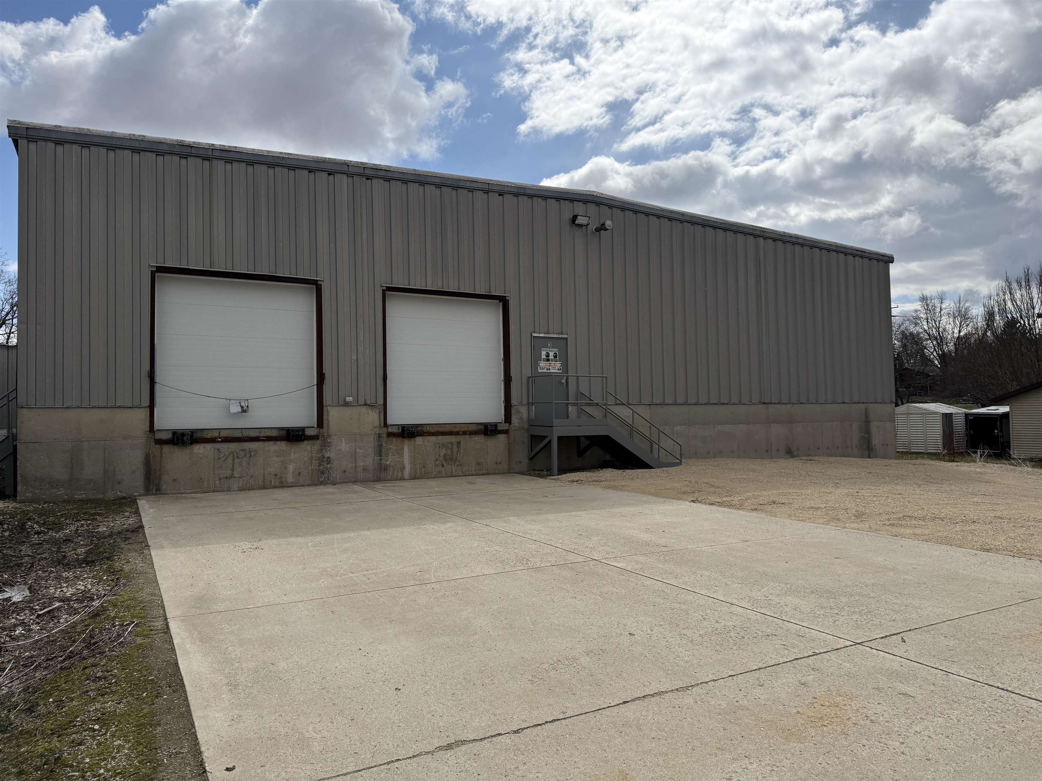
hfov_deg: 71.6
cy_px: 390
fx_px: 722
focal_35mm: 24
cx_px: 521
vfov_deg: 56.8
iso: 125
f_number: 1.78
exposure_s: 1/14286
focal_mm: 6.76
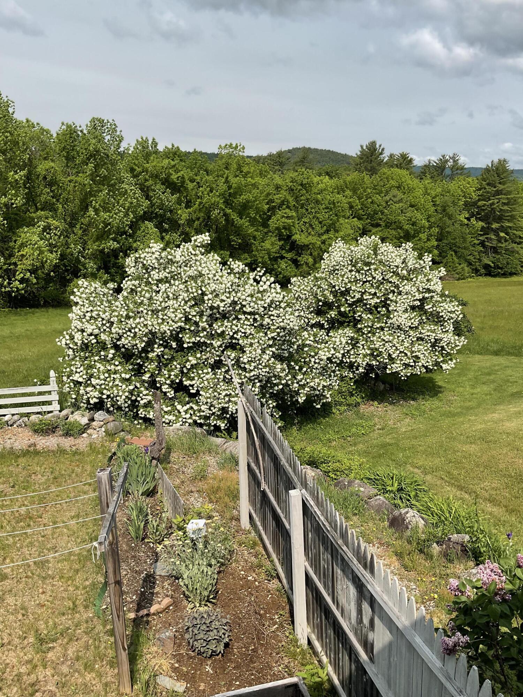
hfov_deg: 48.2
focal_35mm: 29
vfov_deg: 61.7
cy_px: 348
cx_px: 262
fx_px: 584
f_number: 1.8
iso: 16
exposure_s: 1/1912
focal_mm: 3
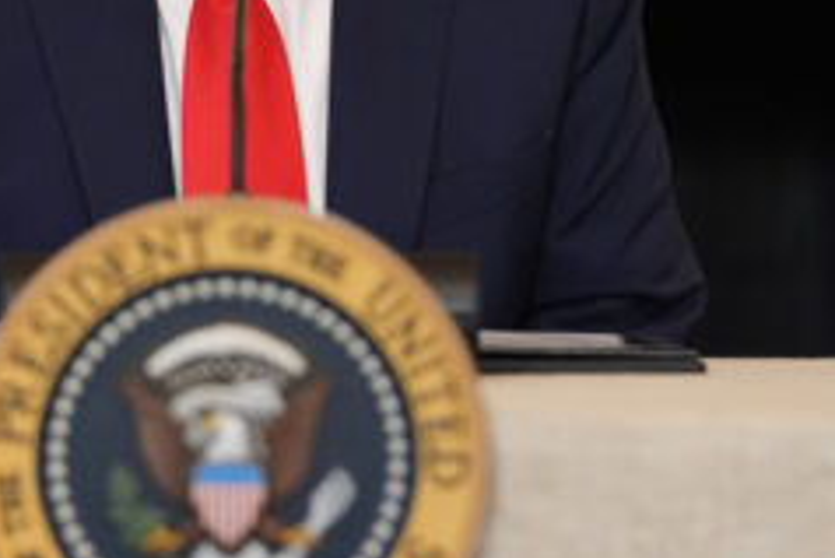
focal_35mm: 365
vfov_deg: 3.8
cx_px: 260
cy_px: 65
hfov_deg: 5.6
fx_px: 8471
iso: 2500
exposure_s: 1/200
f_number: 2.8
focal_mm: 136
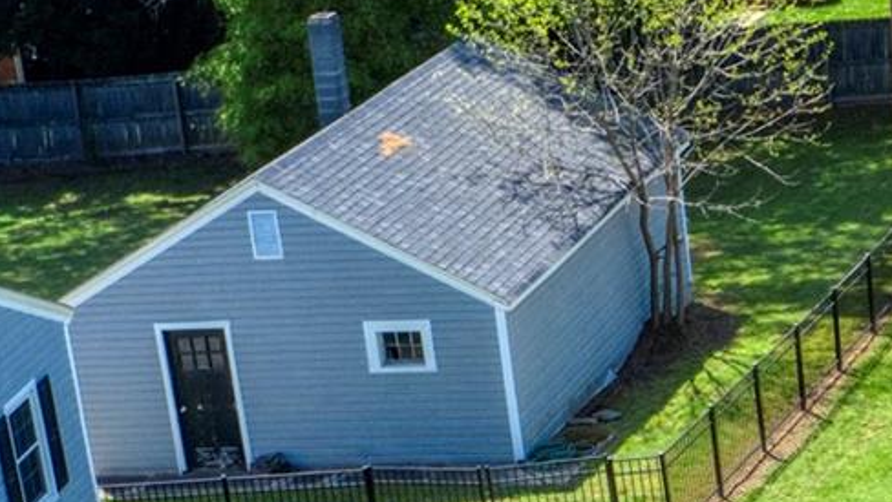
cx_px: 1630
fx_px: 2911
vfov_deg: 9.7
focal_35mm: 123
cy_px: 660
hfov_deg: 15.0
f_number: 5.6
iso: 100
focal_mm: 10.26
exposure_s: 1/400
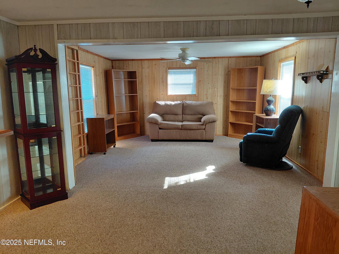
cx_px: 170
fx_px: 245
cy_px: 127
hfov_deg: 69.4
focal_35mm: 25
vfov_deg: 54.9
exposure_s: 1/60
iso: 250
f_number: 1.8
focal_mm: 4.69
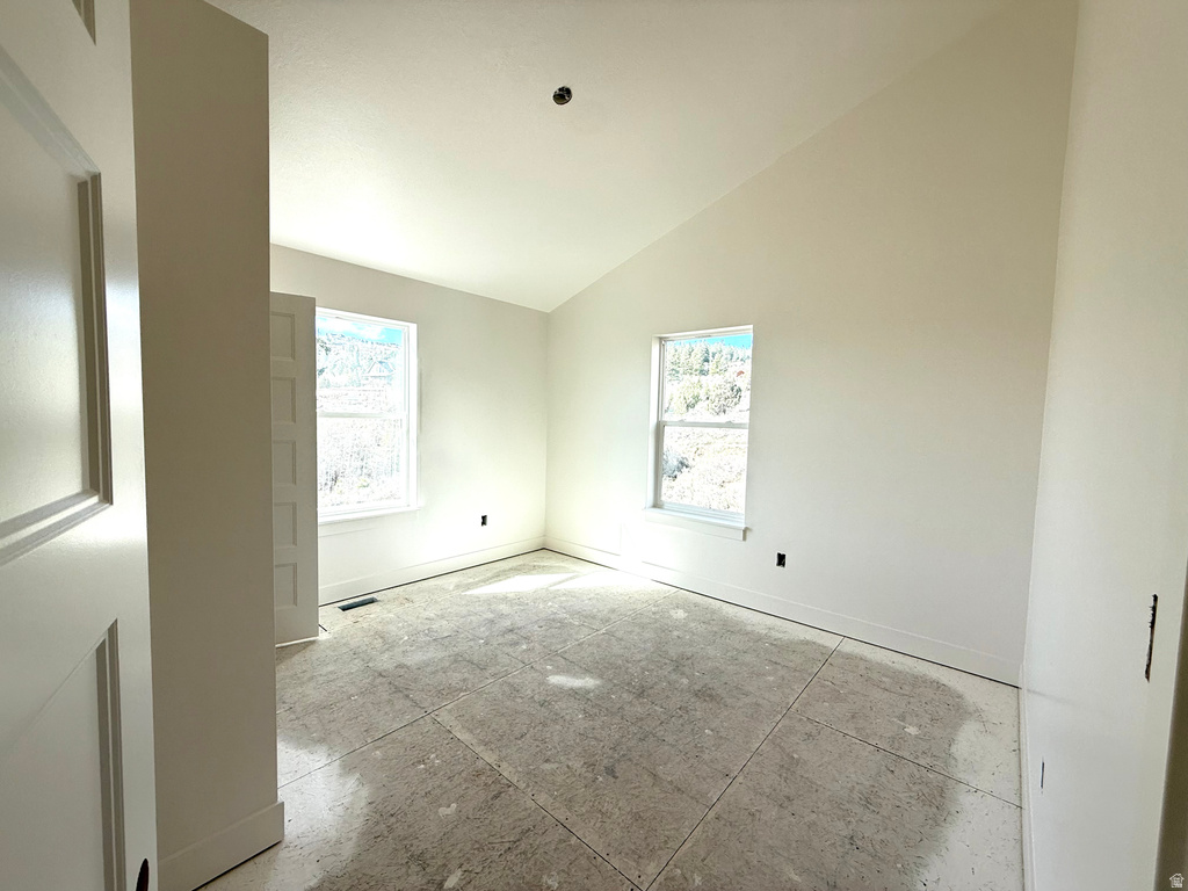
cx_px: 594
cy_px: 446
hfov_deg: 102.1
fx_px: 480
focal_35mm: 14
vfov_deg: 85.7
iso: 64
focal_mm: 2.22
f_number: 2.2
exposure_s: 1/214
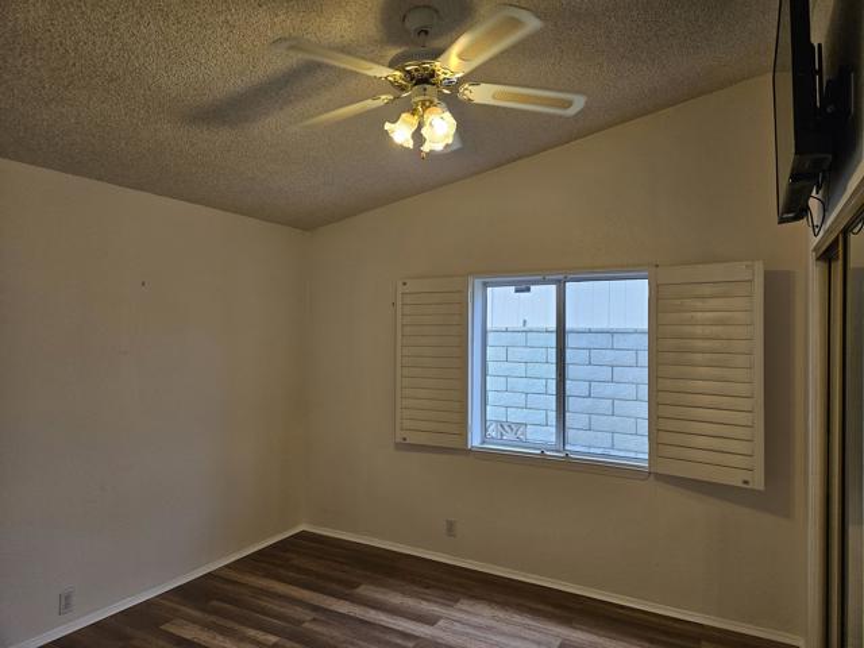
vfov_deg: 58.9
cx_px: 432
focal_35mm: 23
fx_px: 574
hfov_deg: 73.9
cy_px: 324
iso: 80
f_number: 1.8
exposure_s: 1/120
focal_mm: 5.4
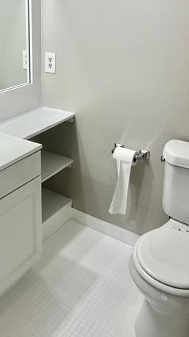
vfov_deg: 53.8
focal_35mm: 37
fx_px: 330
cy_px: 142
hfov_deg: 31.2
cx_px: 37
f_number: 1.6
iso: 50
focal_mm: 5.1
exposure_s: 1/120
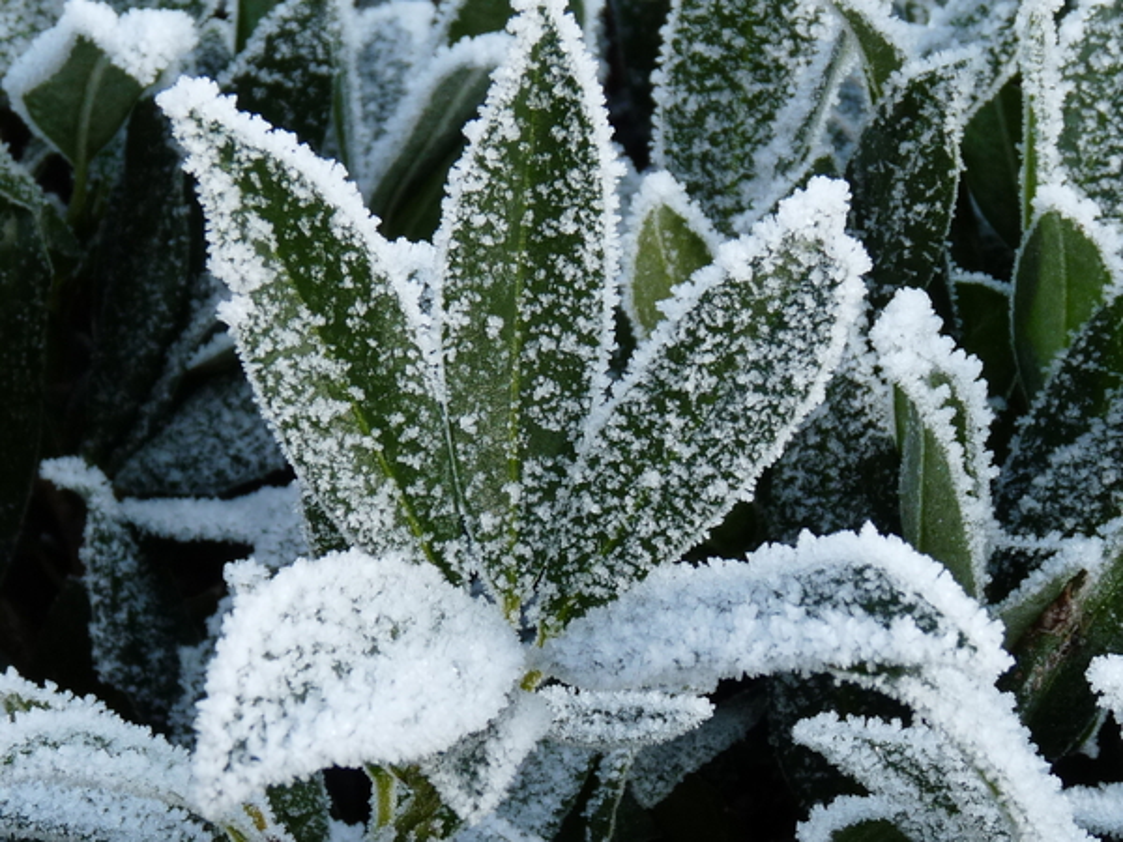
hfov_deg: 14.7
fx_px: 4347
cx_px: 562
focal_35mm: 134
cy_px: 421
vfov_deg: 11.1
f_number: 4
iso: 100
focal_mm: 13.3
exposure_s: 1/160
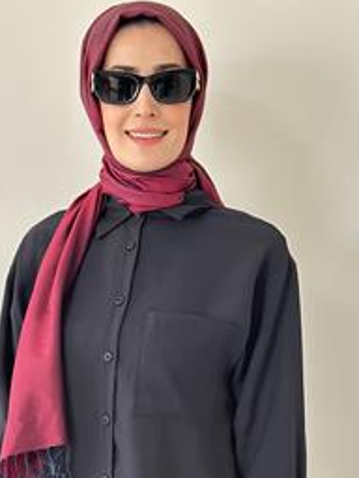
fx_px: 1383
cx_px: 151
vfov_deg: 19.2
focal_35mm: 100
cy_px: 458
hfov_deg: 14.8
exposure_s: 1/50
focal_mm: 6.86
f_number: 1.78
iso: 320
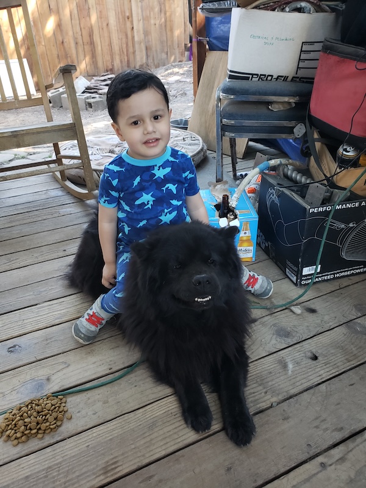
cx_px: 183
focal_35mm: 26
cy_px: 244
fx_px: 367
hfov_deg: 53.1
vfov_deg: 67.3
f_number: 2.4
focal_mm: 4.3
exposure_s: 1/50
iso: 200
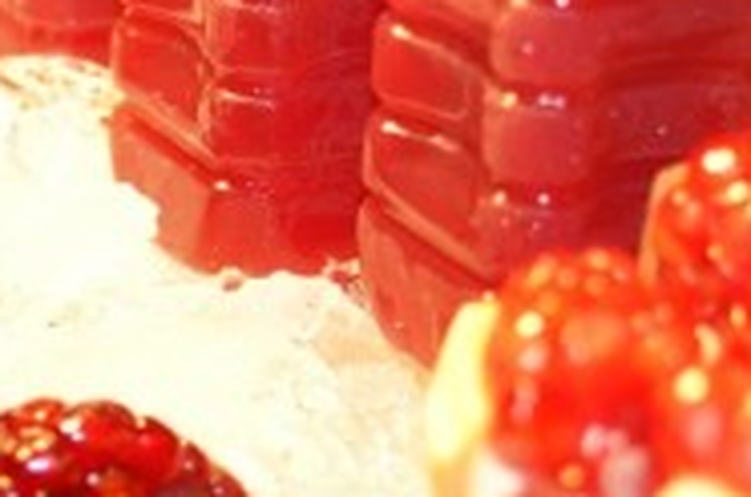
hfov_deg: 11.1
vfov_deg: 7.6
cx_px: -275
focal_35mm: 181
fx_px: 3760
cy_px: 329
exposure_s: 1/100
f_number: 2.8
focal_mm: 35
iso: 800
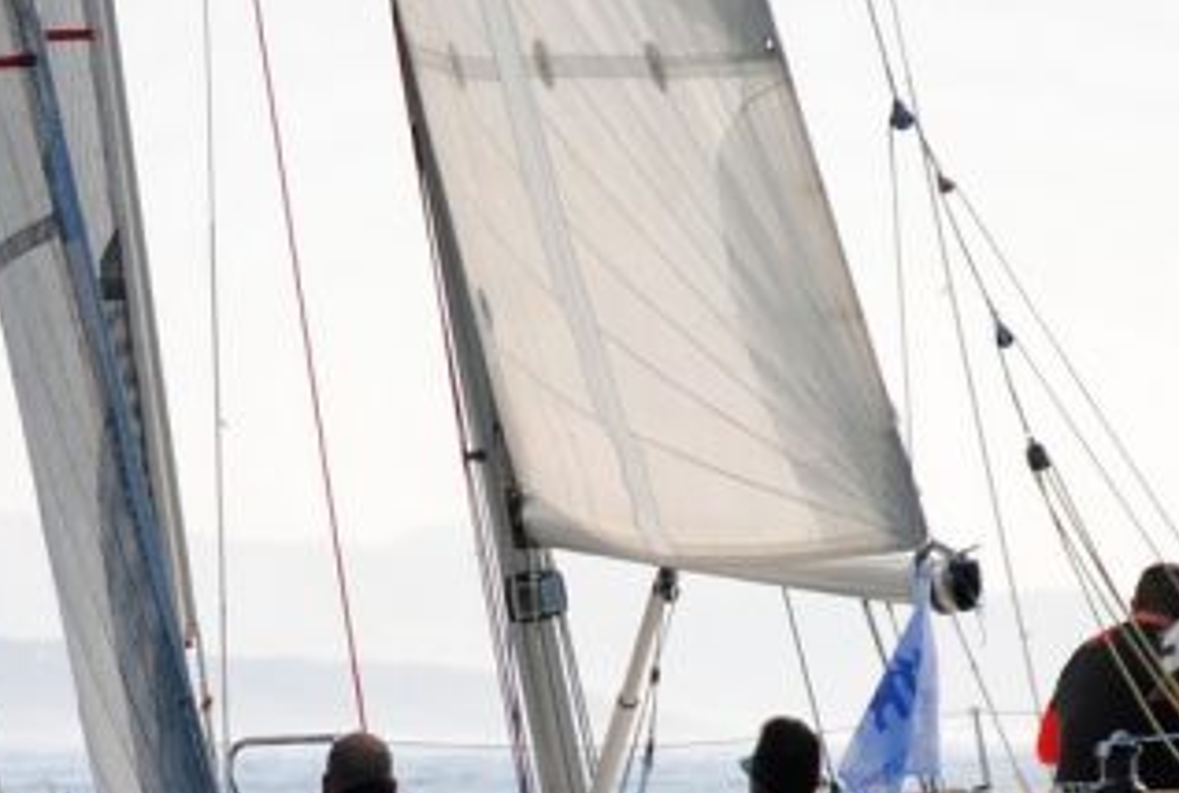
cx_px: 541
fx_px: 16725
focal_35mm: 509
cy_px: 839
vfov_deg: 2.7
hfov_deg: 4.0
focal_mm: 135
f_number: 5.6
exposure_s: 1/640
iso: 100
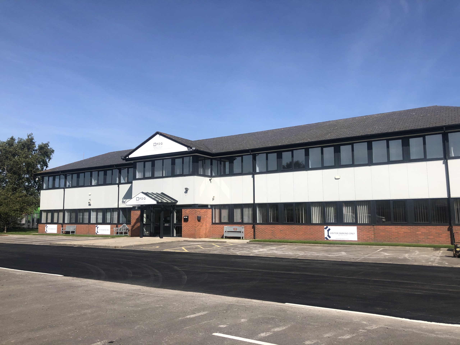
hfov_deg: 63.4
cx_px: 230
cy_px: 172
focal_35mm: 28
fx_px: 372
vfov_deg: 49.7
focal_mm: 4
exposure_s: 1/2525
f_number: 1.8
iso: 20
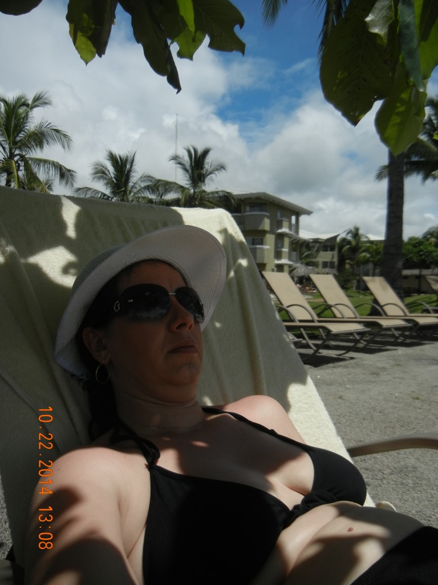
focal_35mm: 30
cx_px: 219
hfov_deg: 46.8
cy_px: 292
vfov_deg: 60.0
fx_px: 506
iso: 160
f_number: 7
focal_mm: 5.4
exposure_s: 1/1032
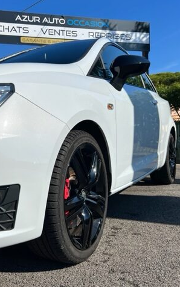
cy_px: 143
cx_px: 22
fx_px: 290
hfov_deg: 32.9
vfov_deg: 52.8
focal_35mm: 37
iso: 50
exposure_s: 1/10309
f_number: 1.5
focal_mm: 5.7
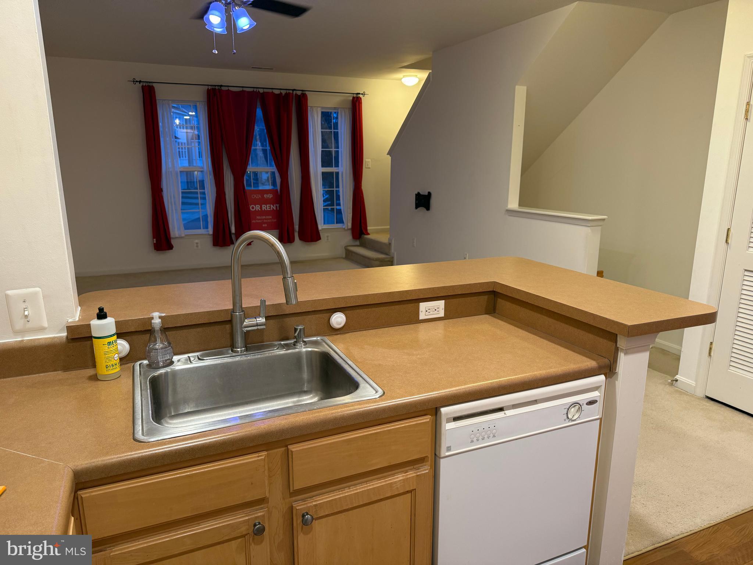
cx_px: 376
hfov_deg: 71.6
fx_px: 522
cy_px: 282
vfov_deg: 56.8
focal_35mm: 24
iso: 200
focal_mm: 6.76
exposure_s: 1/60
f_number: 1.78
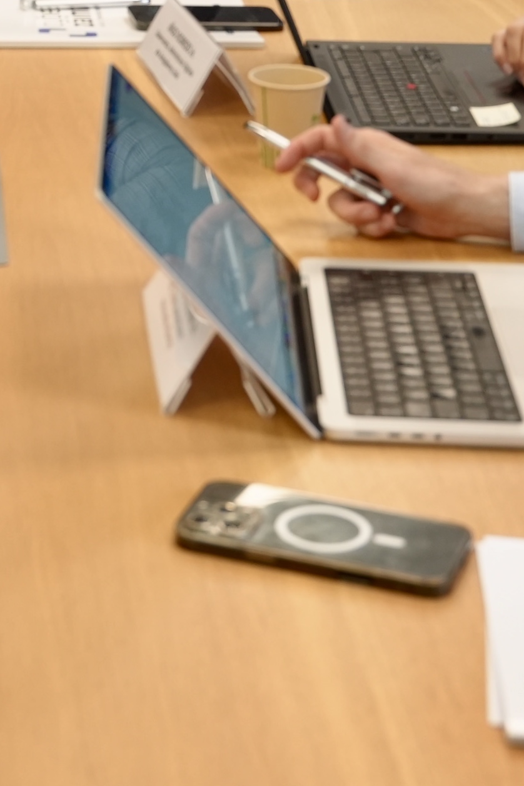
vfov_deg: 17.8
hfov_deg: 12.1
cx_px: -83
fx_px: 2421
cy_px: -91
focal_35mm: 111
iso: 800
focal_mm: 30.8
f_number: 4
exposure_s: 1/160
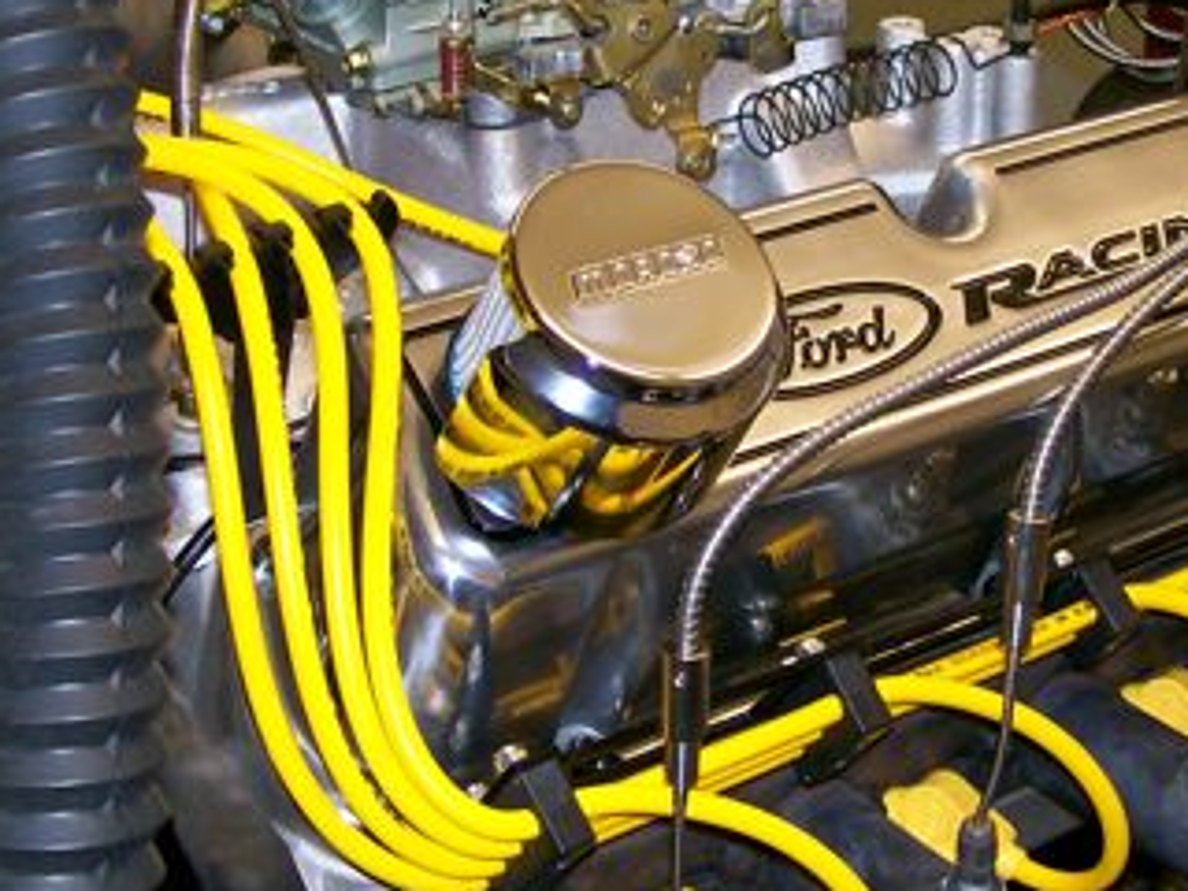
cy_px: 394
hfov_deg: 26.9
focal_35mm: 72
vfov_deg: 20.4
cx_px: 757
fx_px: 2471
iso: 80
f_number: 2.7
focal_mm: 6
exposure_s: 1/64
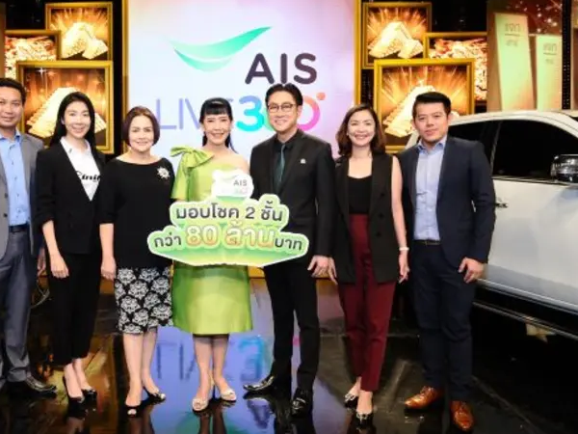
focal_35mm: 30
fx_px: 501
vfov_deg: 46.8
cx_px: 210
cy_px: 204
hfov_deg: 59.0
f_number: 6.3
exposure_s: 1/200
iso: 2000
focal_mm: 24
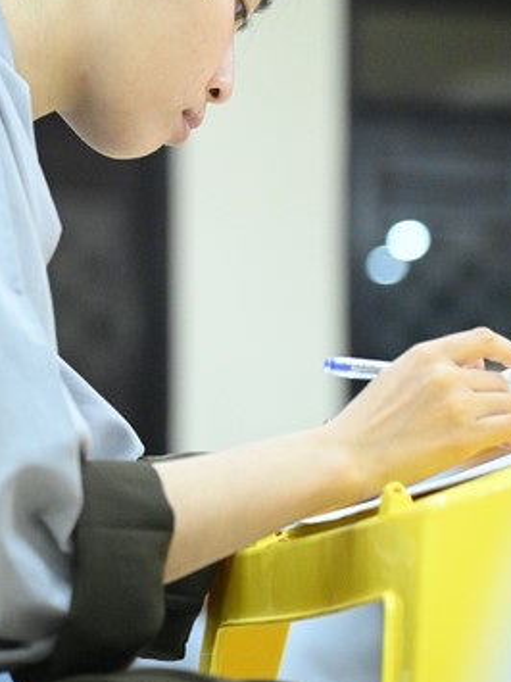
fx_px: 4156
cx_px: 184
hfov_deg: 7.0
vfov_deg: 9.4
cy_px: 198
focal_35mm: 211
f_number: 4
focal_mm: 120
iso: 16000
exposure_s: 1/200
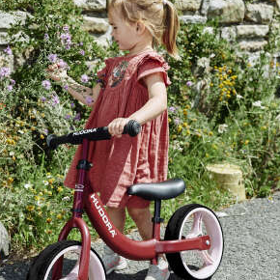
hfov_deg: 29.1
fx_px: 540
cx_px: 137
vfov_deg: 29.0
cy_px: 172
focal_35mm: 59
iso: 250
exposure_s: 1/2000
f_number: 4
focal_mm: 28
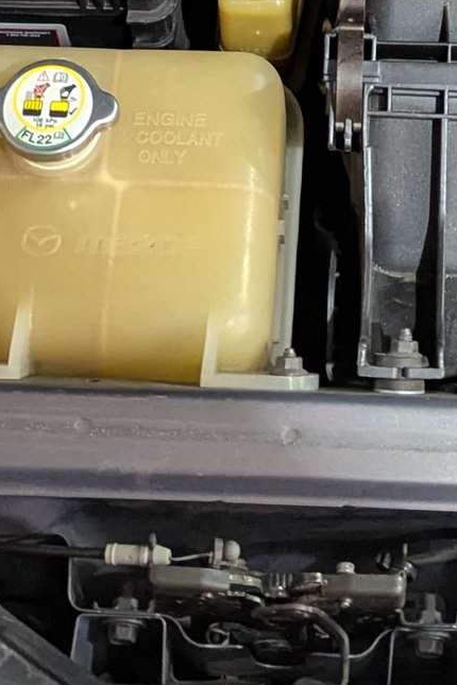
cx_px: 353
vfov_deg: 18.4
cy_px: -320
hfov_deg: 13.8
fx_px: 1885
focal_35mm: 99
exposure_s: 1/24
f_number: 1.85
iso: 763
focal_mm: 6.81
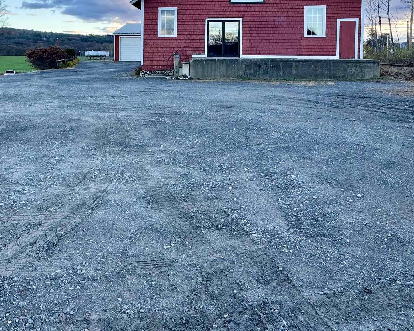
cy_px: 70
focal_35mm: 29
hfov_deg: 59.8
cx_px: 158
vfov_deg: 47.5
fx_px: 355
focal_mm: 2.22
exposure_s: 1/236
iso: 40
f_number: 2.2
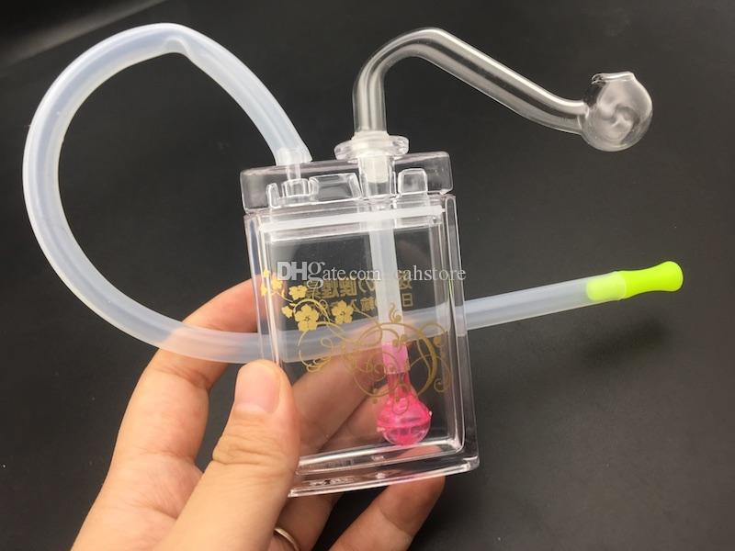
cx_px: 368
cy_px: 276
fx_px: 616
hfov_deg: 61.7
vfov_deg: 48.2
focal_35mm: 29
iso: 32
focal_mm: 4.15
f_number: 2.2
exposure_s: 1/100
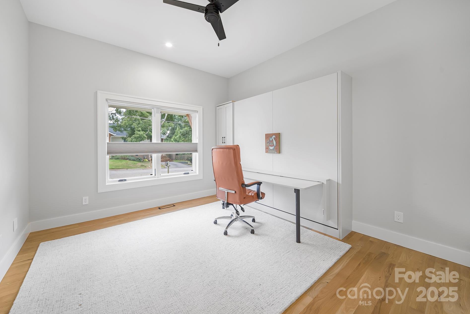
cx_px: 222
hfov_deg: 108.2
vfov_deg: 85.3
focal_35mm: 13
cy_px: 145
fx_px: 170
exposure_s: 1/30
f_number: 8
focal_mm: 12
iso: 640
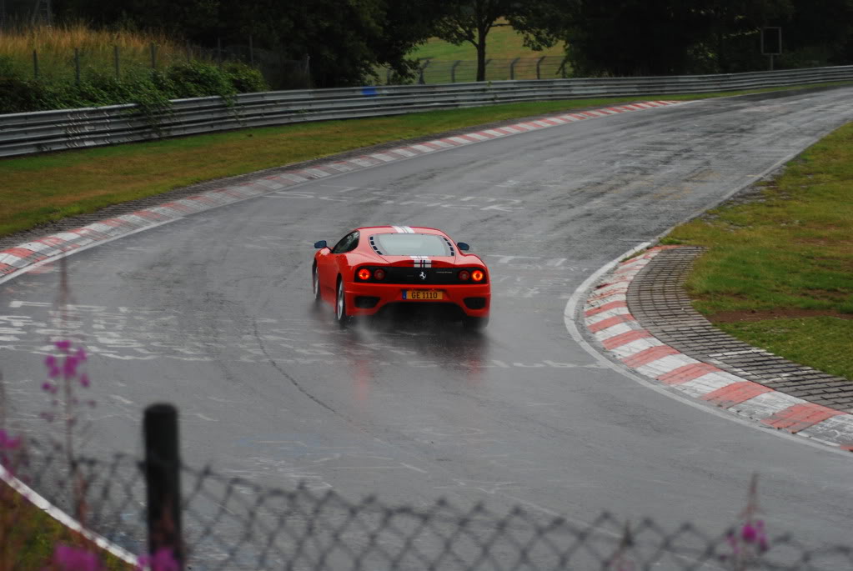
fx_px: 2491
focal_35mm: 105
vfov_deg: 13.1
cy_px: 286
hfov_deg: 19.4
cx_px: 426
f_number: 4
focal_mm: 70
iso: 200
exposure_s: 1/125
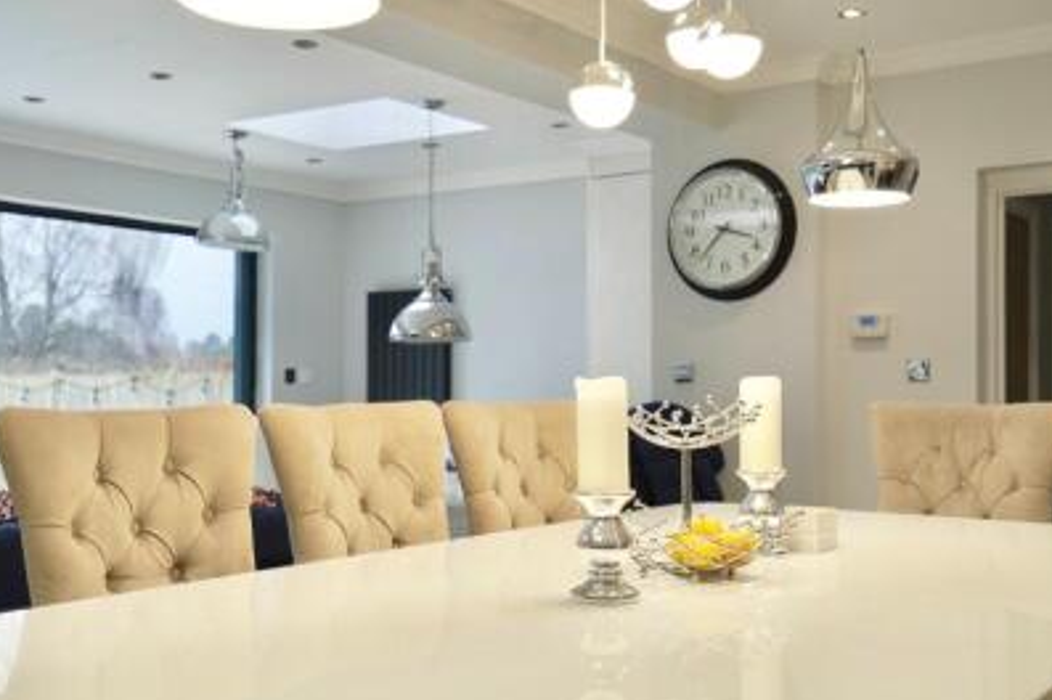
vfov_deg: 31.8
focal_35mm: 42
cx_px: 533
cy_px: 333
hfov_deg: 46.4
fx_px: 1226
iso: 100
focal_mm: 35
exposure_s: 1/60
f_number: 4
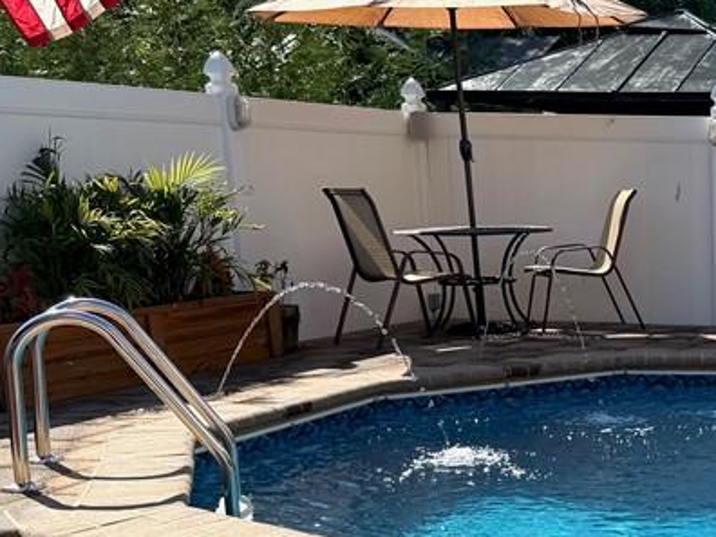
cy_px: 452
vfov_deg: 23.2
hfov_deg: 27.6
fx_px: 1282
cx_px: 848
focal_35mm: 62
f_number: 1.78
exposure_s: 1/3425
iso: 80
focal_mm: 6.76
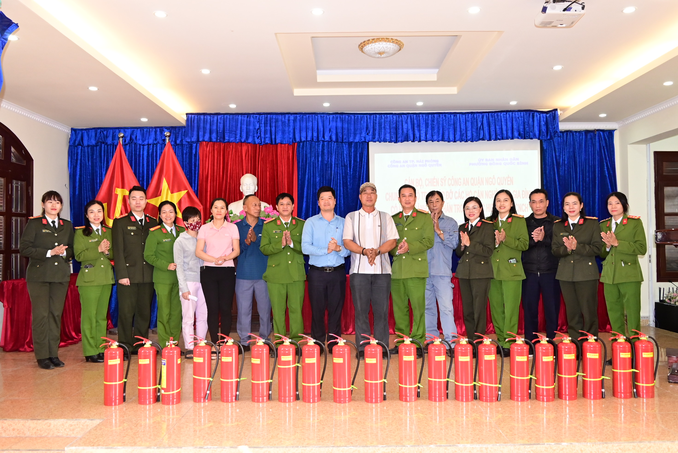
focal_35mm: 27
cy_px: 226
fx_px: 509
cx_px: 339
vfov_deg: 48.0
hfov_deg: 67.3
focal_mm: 18
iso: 2000
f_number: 5.6
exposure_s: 1/200
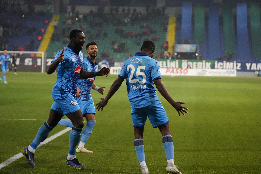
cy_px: 87
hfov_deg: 17.2
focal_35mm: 119
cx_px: 130
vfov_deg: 11.5
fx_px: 863
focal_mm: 119
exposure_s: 1/2000
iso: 10000
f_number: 5
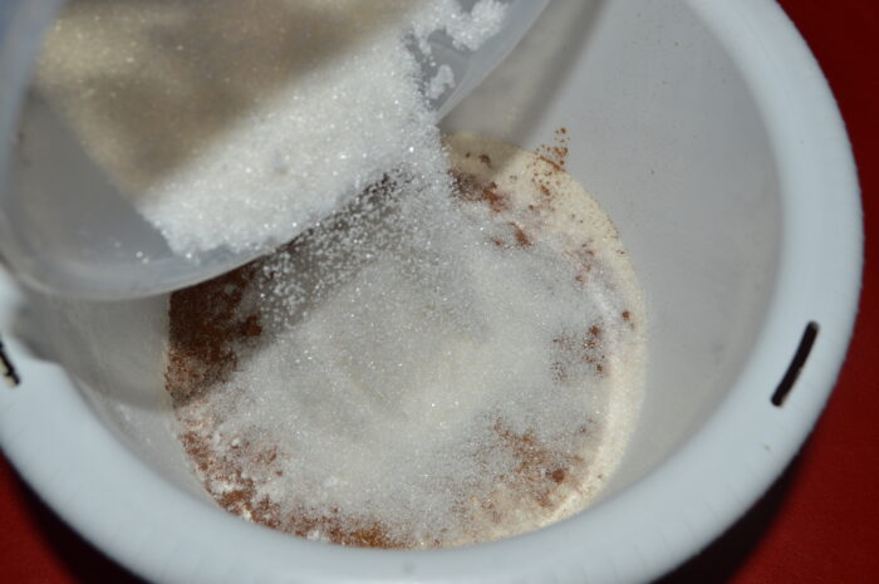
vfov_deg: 31.8
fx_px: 1024
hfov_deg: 46.4
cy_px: 292
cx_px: 440
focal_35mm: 42
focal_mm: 28
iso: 100
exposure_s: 1/60
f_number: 8
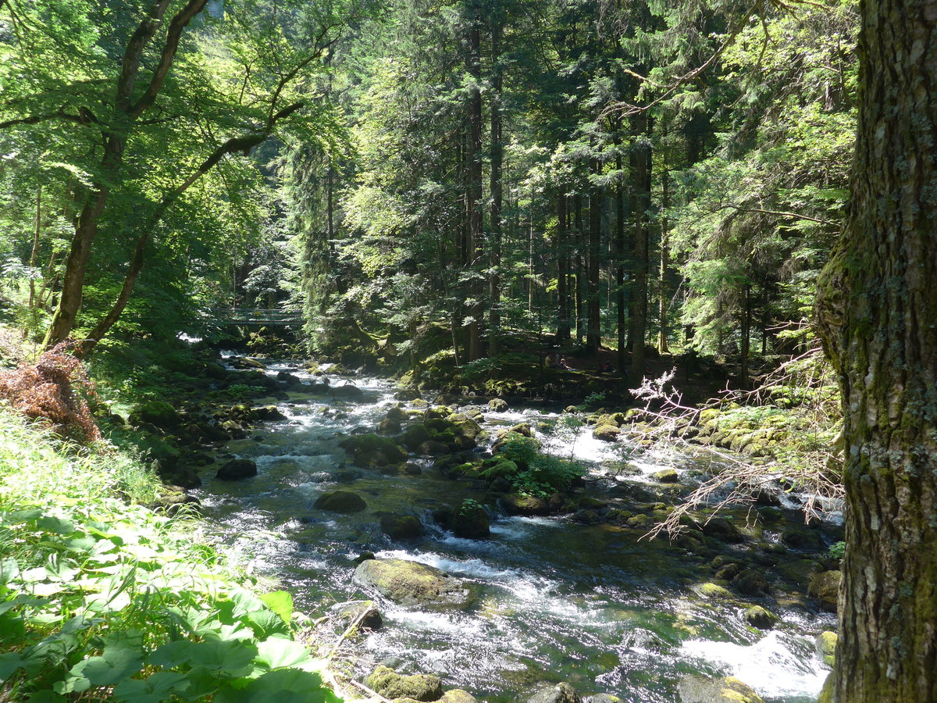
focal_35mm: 29
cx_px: 468
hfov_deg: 61.7
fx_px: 785
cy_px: 352
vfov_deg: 48.2
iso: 80
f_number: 2.8
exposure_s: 1/160
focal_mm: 6
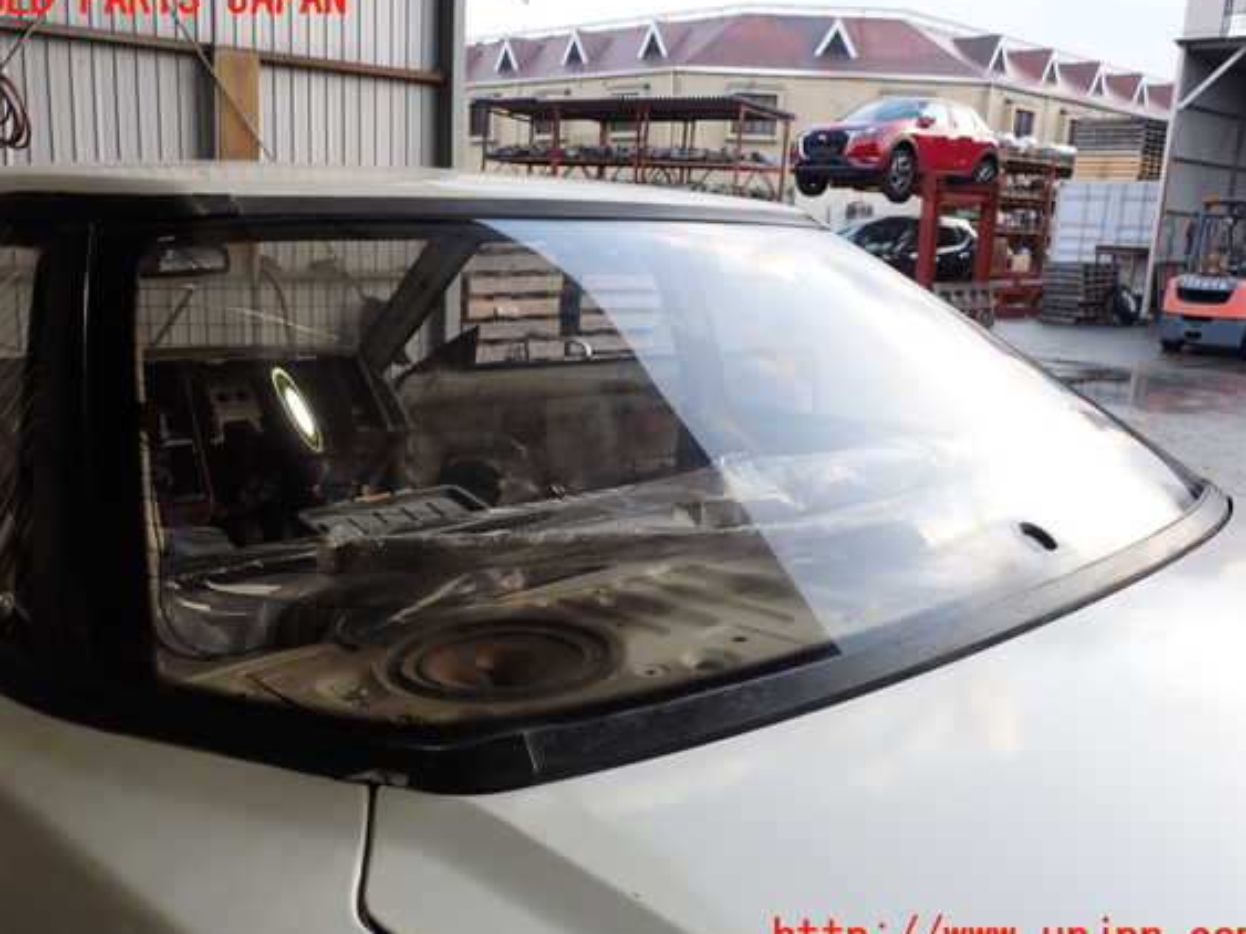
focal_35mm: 32
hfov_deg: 56.8
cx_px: 609
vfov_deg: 44.1
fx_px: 1152
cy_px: 469
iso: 100
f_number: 3.2
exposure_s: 1/80
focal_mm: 5.4
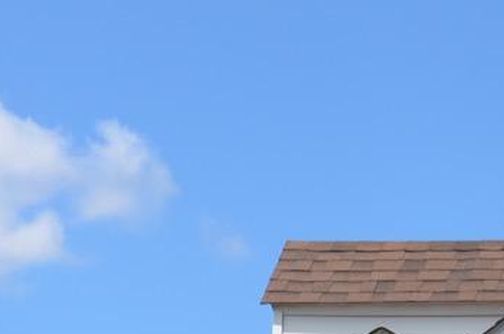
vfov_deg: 5.9
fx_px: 3186
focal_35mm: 228
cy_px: 489
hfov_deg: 9.0
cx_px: 487
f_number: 9
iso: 100
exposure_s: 1/320
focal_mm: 26
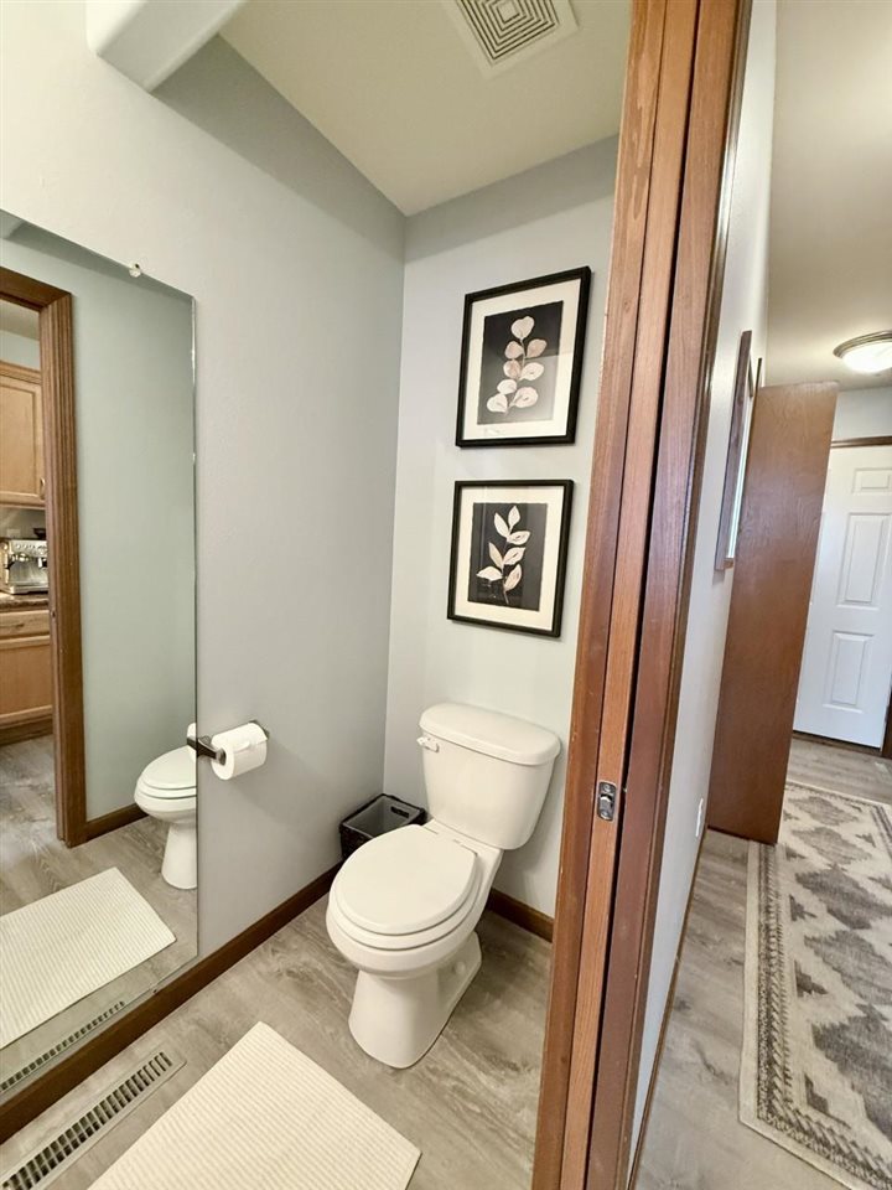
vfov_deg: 102.1
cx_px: 446
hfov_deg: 85.7
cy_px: 595
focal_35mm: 14
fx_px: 481
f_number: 2.2
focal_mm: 2.22
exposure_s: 1/60
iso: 400
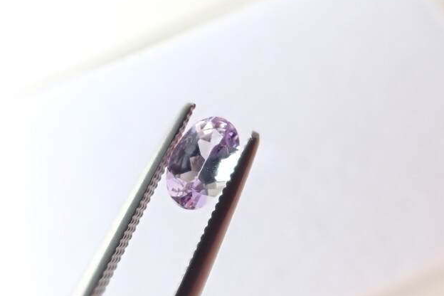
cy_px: 162
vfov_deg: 41.1
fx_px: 395
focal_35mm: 32
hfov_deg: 58.7
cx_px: 218
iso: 200
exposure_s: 1/125
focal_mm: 5.4
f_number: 3.2
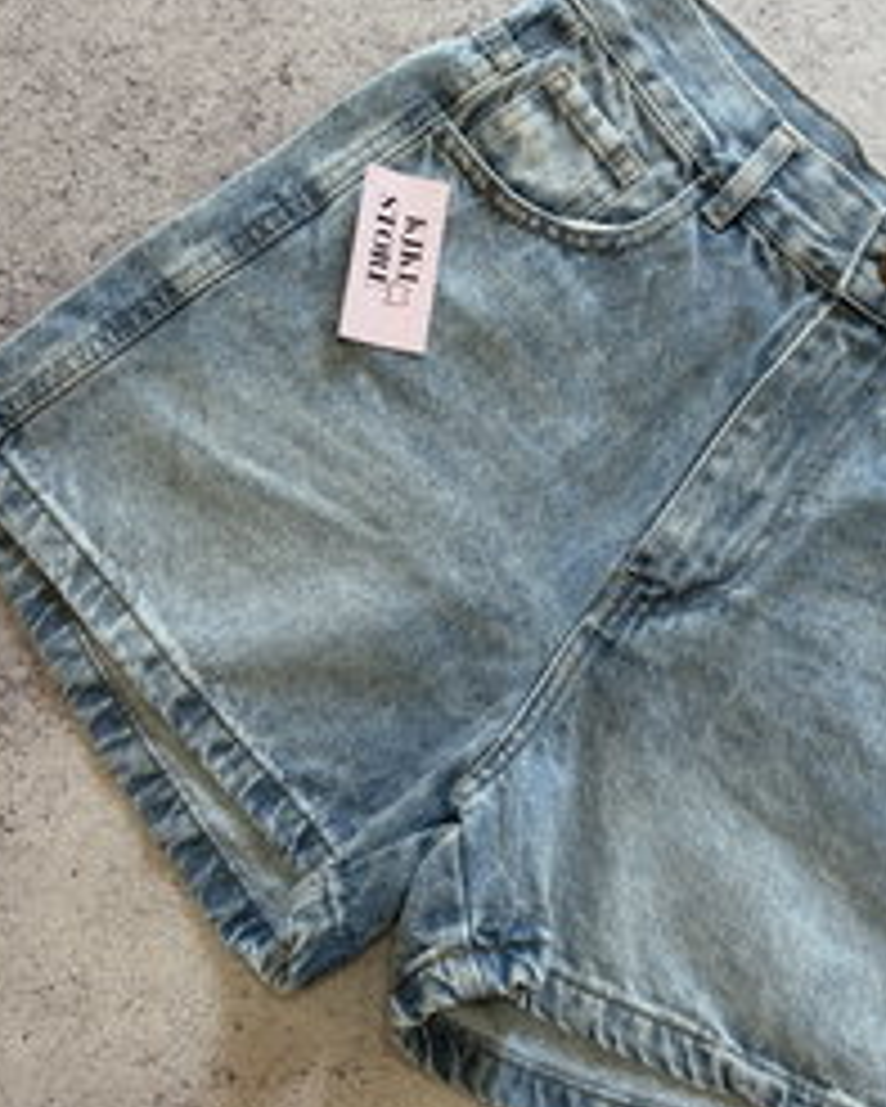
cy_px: 569
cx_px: 616
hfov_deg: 27.4
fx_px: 1802
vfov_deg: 34.1
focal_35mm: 55
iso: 80
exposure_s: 1/100
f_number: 1.6
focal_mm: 5.96
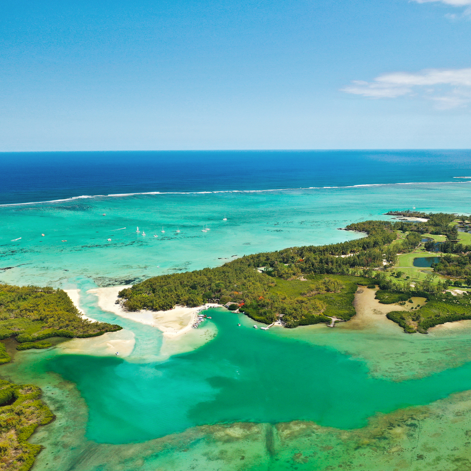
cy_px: 236
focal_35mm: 36
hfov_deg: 45.4
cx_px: 313
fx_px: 554
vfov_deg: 46.0
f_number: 5
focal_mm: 10.26
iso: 100
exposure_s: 1/320
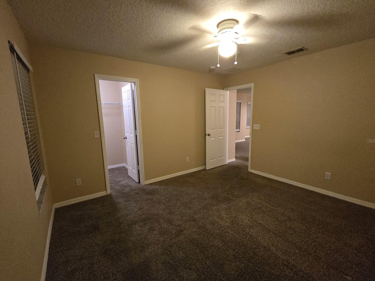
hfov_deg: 102.1
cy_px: 140
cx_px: 189
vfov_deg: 85.7
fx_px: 152
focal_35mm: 14
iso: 1250
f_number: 2.2
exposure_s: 1/60
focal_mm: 2.2
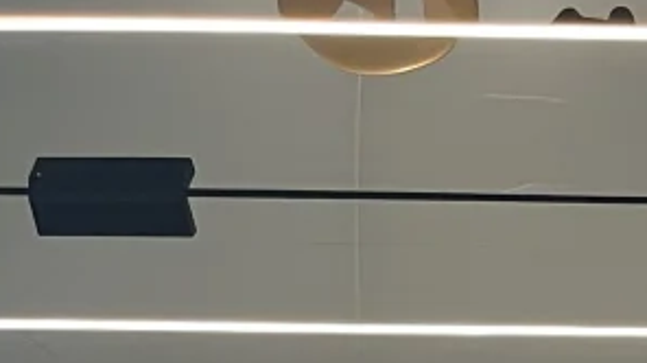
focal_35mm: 138
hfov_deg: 14.1
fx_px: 2366
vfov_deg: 7.5
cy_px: 1150
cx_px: 1099
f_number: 1.6
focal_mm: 5.1
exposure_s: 1/50
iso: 80
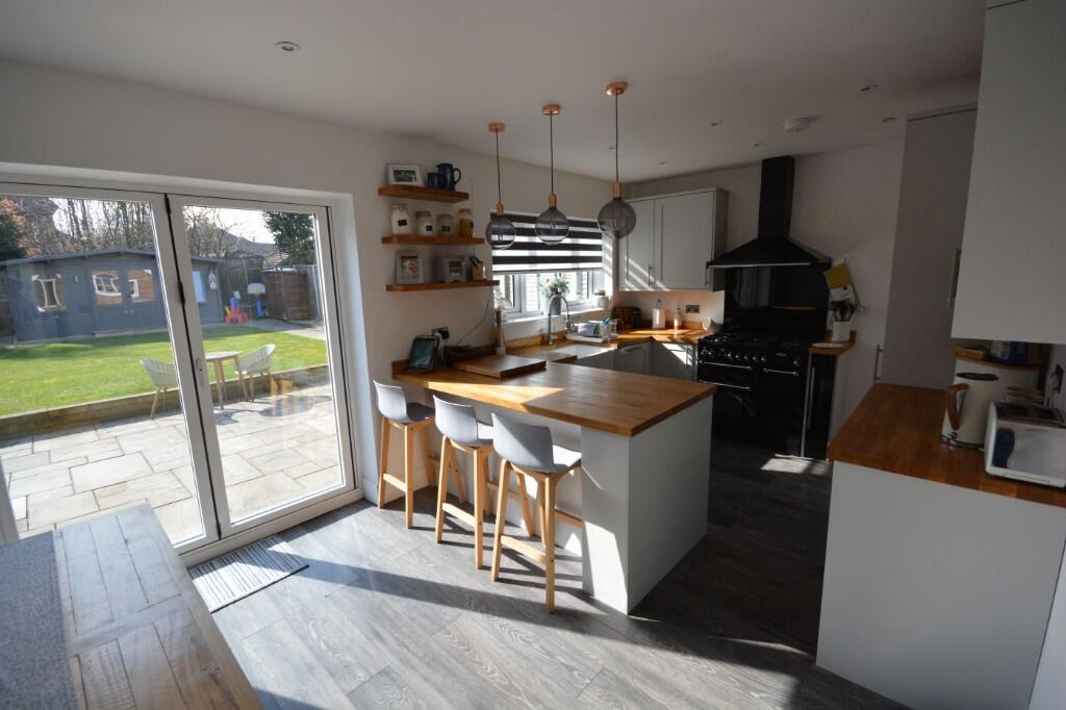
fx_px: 444
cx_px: 533
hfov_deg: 100.4
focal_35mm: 15
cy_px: 355
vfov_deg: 77.3
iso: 400
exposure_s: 1/250
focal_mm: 10
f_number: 8
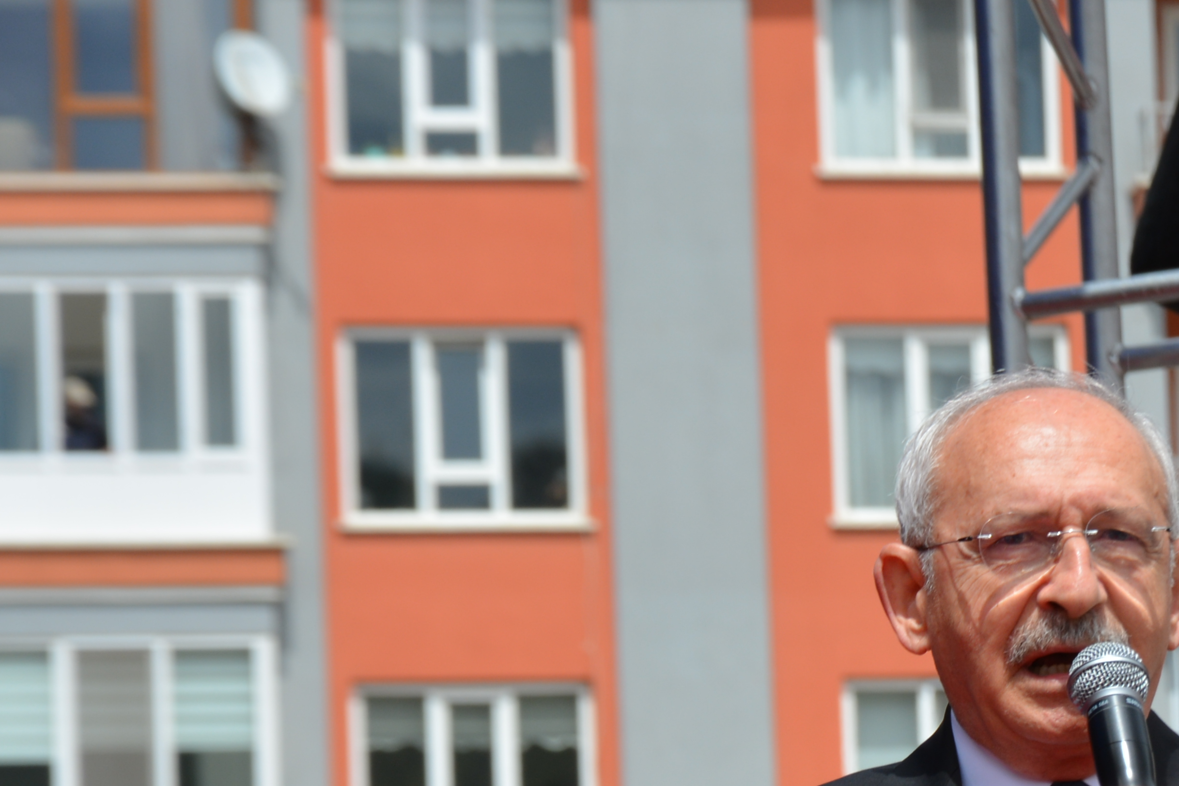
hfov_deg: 5.3
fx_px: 12714
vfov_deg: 3.5
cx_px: 1185
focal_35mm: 388
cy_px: 798
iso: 100
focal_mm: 105
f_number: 8
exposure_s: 1/250
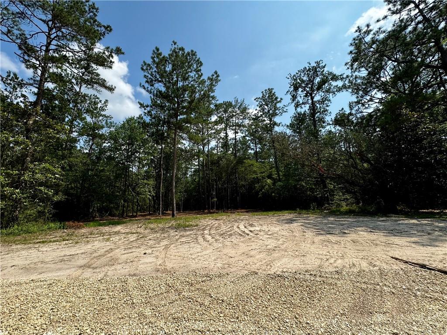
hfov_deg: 102.1
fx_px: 181
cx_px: 224
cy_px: 168
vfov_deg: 85.7
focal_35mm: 14
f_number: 2.2
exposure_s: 1/1567
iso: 50
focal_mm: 2.22
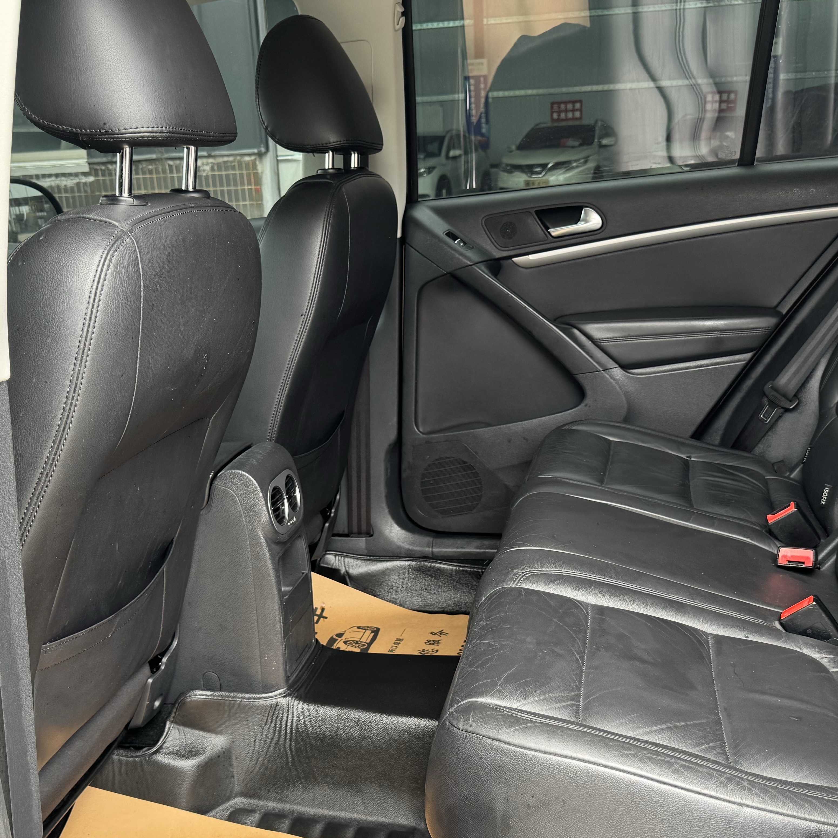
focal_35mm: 39
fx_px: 1068
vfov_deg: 42.4
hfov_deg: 42.8
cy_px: 541
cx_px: 417
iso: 100
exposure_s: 1/121
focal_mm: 6.76
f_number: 1.78
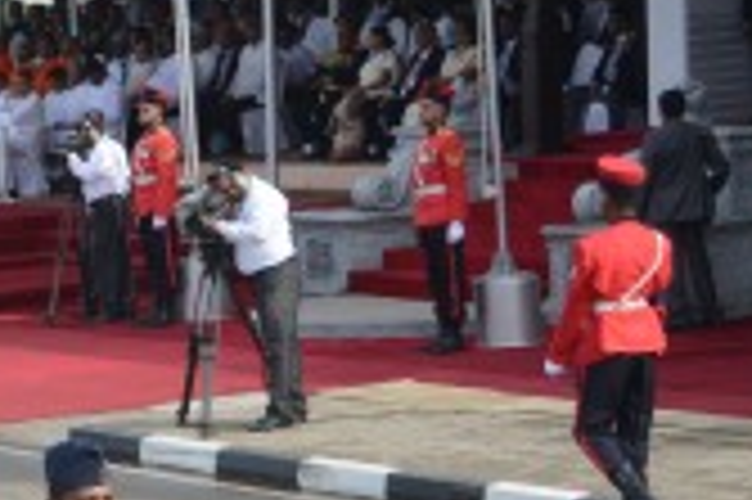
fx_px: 4654
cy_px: 401
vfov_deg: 6.1
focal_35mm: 223
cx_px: -502
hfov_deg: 8.9
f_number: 16
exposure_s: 1/160
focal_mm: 62
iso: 500
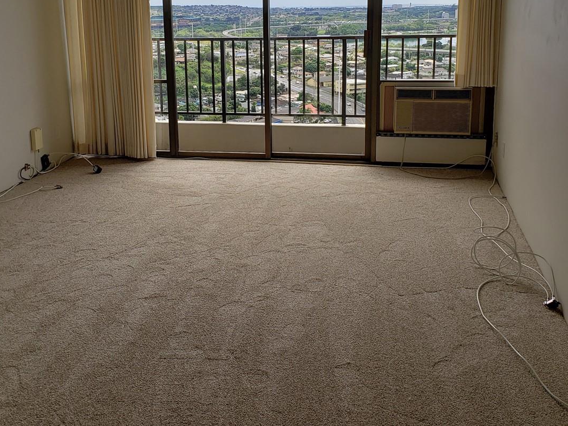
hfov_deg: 47.8
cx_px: 253
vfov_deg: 36.4
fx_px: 640
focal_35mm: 39
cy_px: 135
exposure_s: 1/621
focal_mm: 4.3
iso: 50
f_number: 2.4
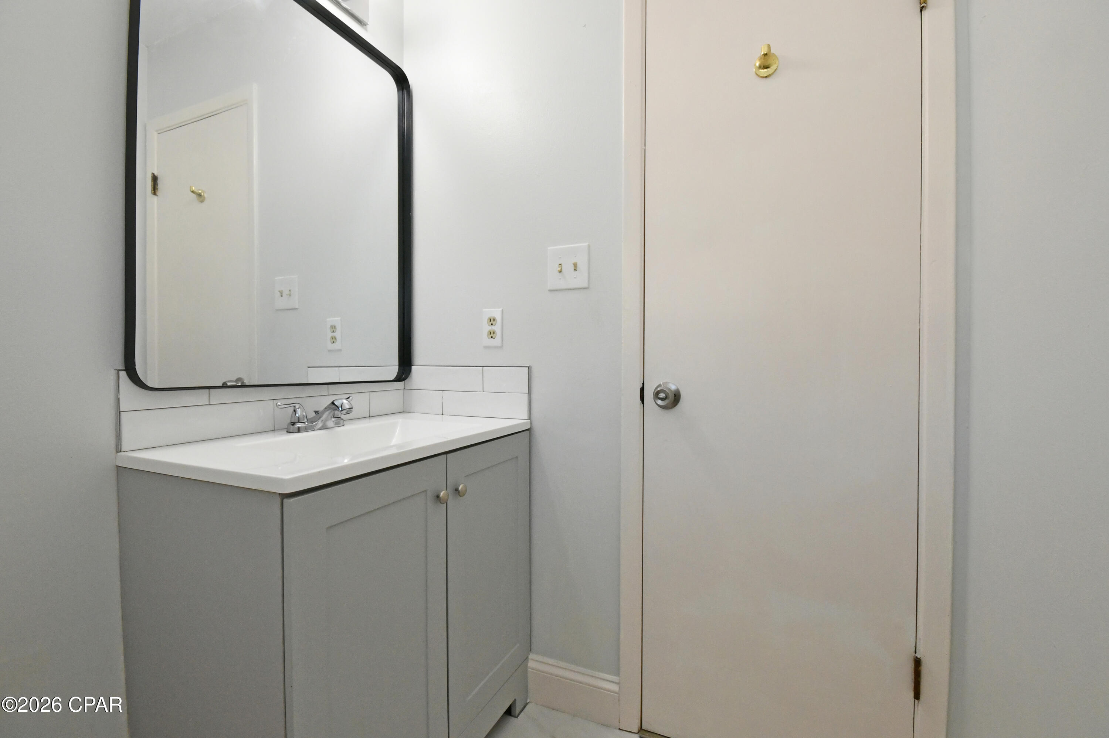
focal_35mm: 15
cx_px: 554
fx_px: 462
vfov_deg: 77.3
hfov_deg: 100.4
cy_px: 369
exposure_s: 1/60
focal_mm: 10
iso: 1800
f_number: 14
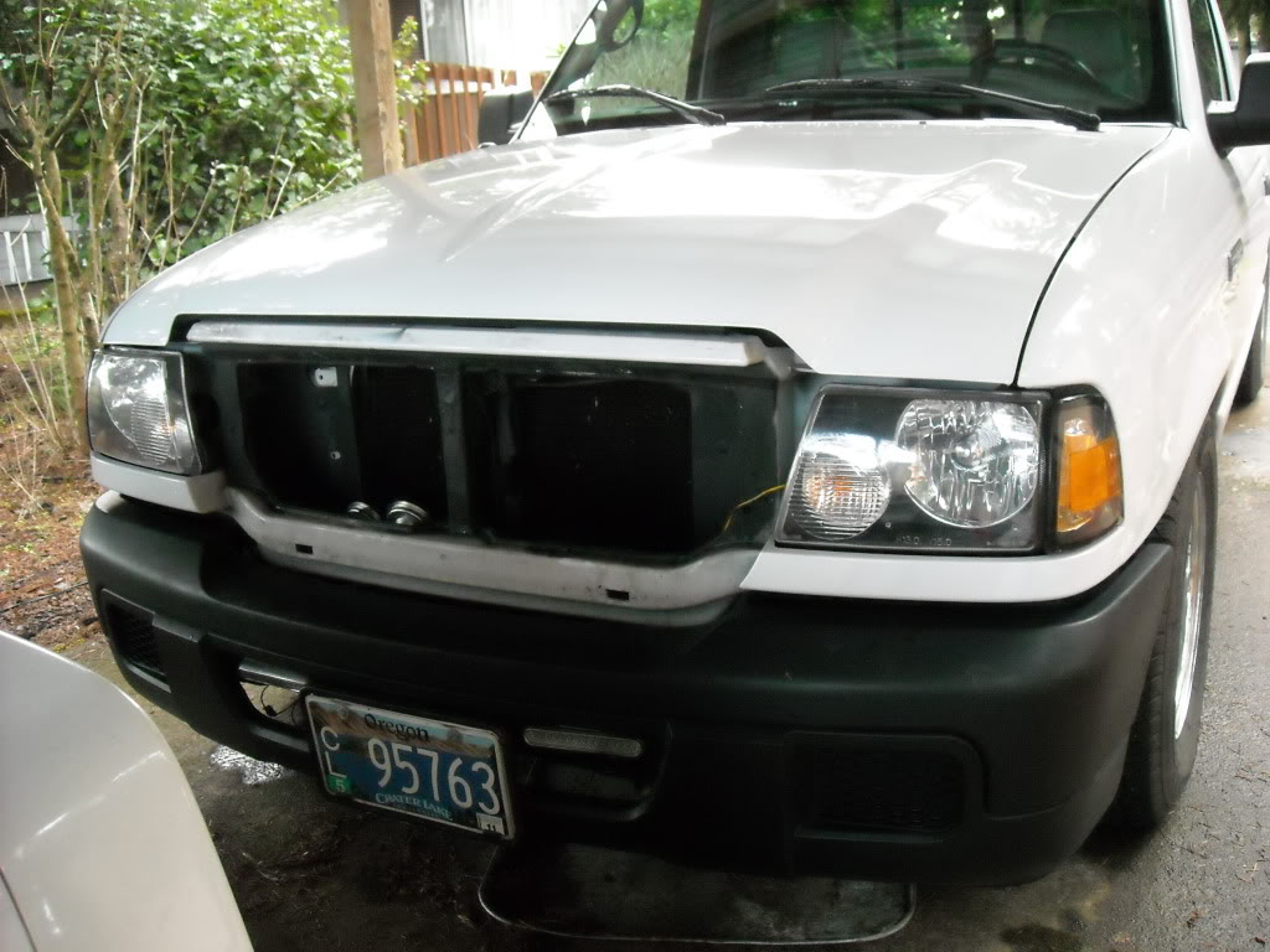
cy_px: 476
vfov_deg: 40.7
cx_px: 635
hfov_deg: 52.6
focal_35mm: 35
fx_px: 1284
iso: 800
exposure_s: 1/80
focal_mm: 5.7
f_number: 2.8
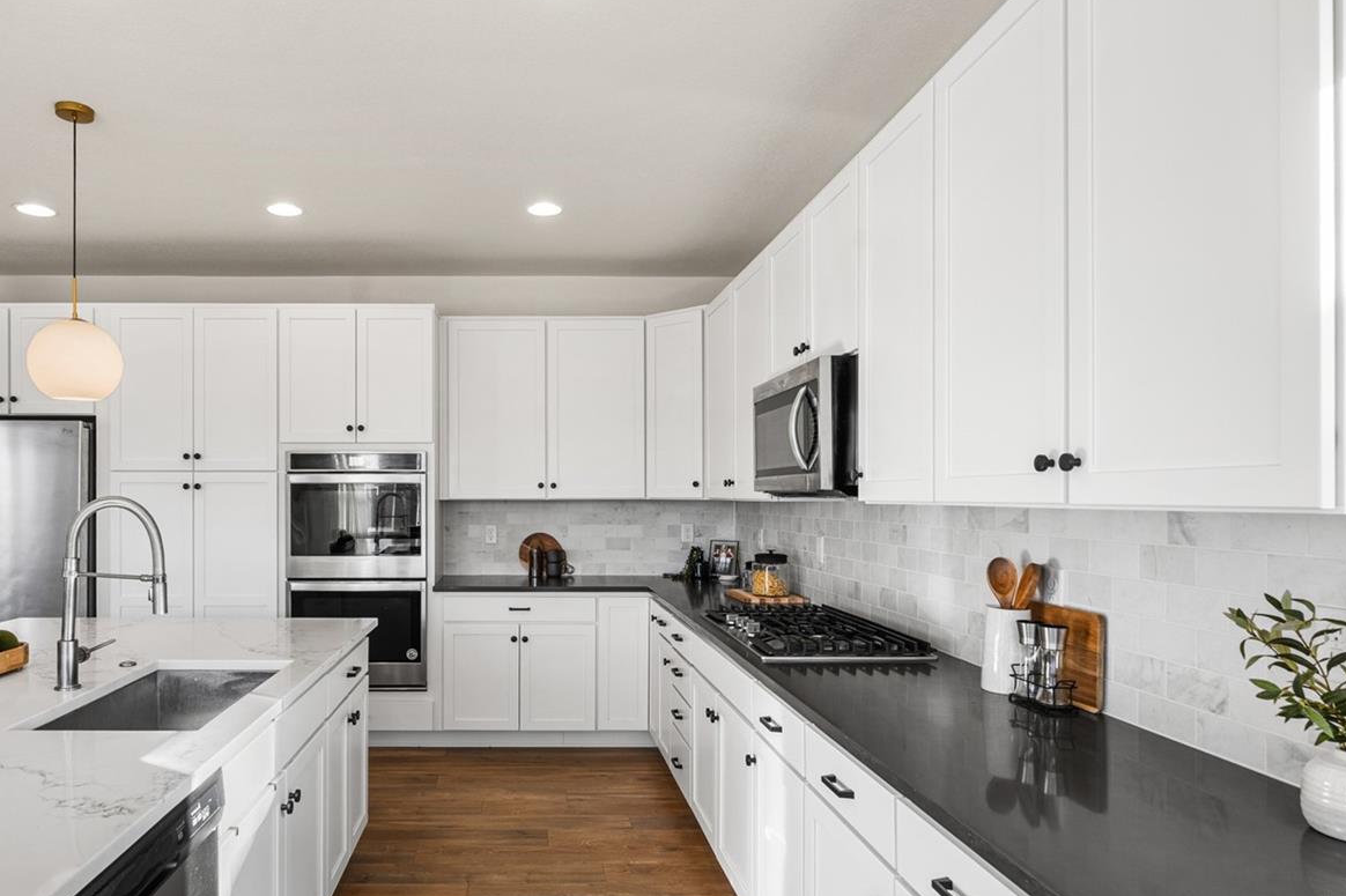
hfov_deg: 77.7
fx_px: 822
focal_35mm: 22
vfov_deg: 57.2
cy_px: 470
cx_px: 537
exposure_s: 1/13
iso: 160
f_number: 8
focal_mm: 16
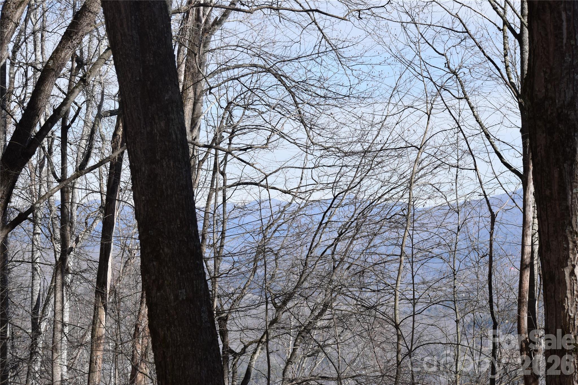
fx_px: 1324
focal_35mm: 82
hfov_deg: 24.6
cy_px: 192
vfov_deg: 16.6
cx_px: 289
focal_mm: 55
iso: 200
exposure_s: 1/320
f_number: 9
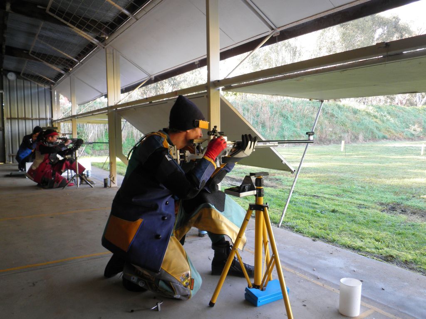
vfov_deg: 53.1
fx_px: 320
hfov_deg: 67.3
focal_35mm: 26
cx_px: 213
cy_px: 160
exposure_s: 1/30
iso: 64
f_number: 2.8
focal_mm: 4.7
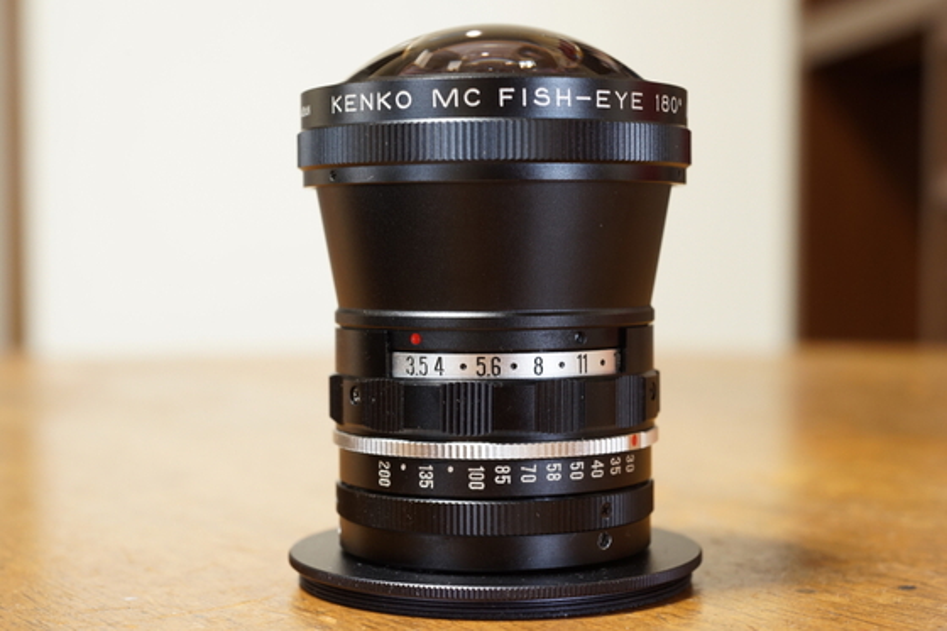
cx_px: 474
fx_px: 1315
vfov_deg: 27.0
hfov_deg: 39.6
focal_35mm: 50
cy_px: 316
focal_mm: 50
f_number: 8
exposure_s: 1/3
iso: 800
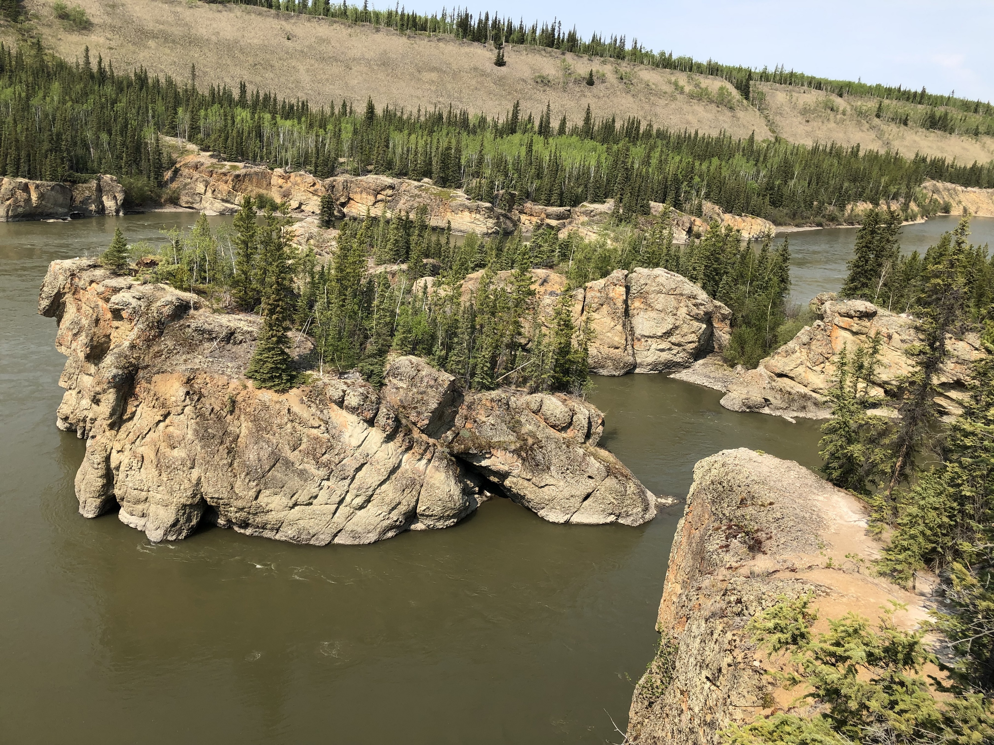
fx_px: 804
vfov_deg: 49.7
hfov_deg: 63.4
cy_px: 372
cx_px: 497
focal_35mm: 28
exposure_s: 1/1263
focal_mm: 3.99
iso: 20
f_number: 1.8
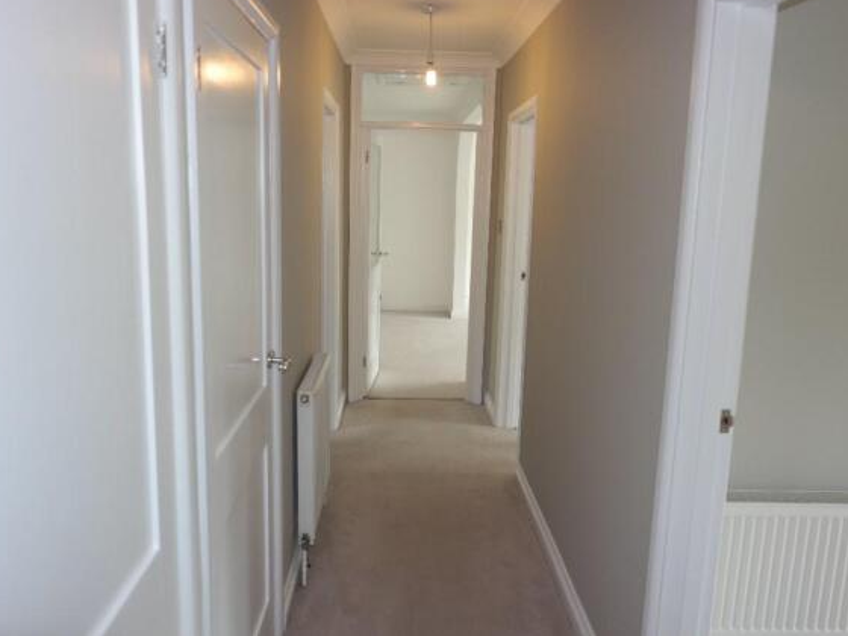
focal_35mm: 27
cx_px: 431
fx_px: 661
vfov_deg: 51.3
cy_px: 307
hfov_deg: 65.3
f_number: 2.4
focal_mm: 16
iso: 200
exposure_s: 1/60
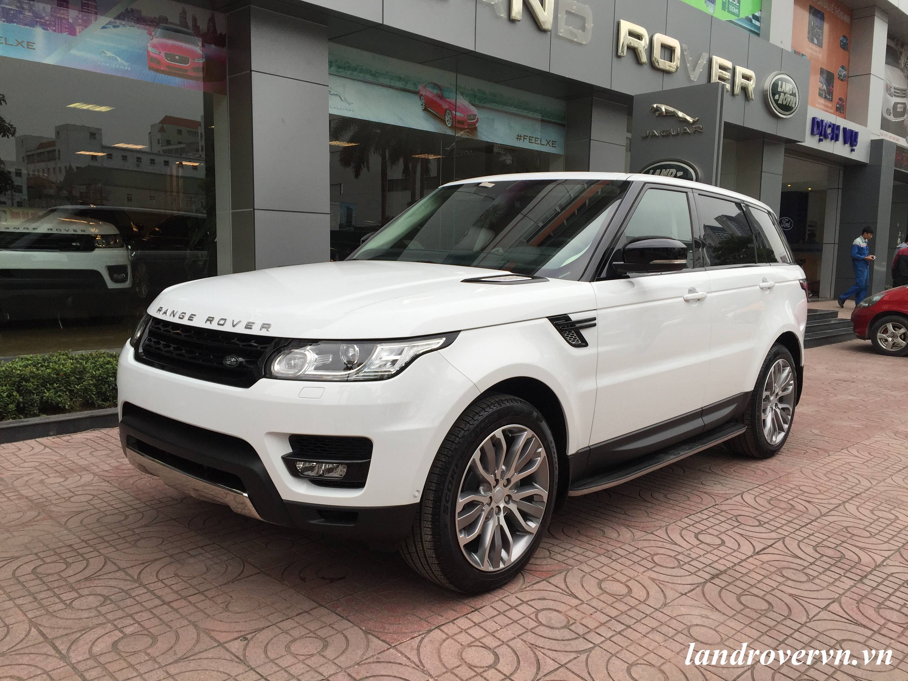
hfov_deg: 61.7
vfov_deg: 48.2
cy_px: 340
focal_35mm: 29
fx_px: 761
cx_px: 454
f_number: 2.2
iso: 32
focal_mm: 4.15
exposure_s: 1/648
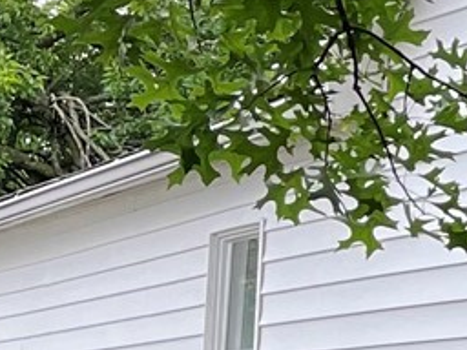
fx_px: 2631
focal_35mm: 195
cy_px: 233
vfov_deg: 7.6
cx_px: 1611
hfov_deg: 8.0
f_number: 1.6
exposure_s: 1/611
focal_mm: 5.1
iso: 50
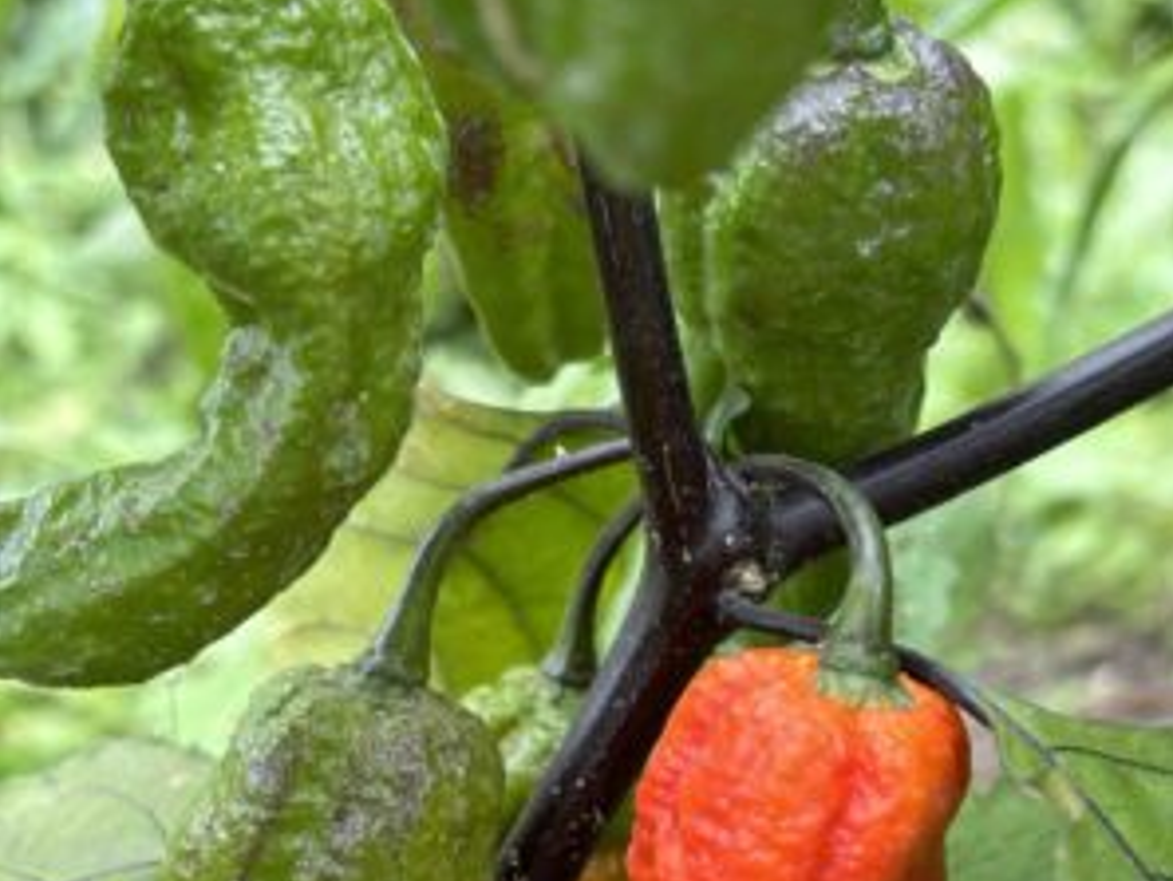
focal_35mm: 70
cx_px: 588
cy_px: 766
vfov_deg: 20.7
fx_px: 2373
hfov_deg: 27.8
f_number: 1.6
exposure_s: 1/69
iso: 50
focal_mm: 5.96
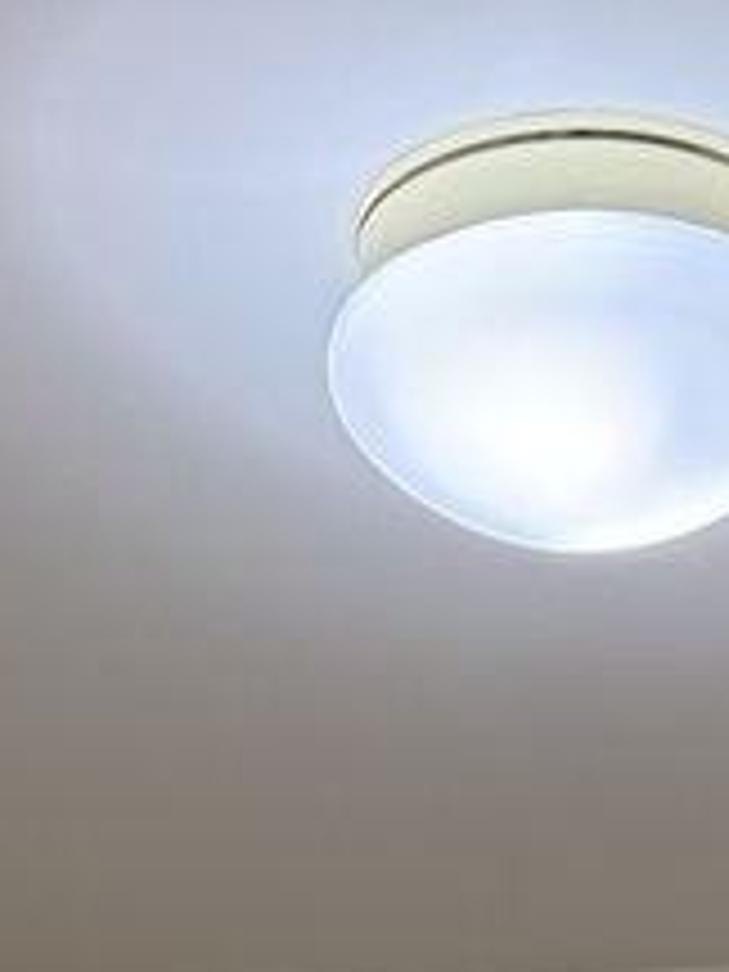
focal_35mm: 120
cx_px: 698
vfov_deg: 12.9
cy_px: 2277
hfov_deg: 12.2
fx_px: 3370
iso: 200
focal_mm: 6.76
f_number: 1.78
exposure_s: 1/124
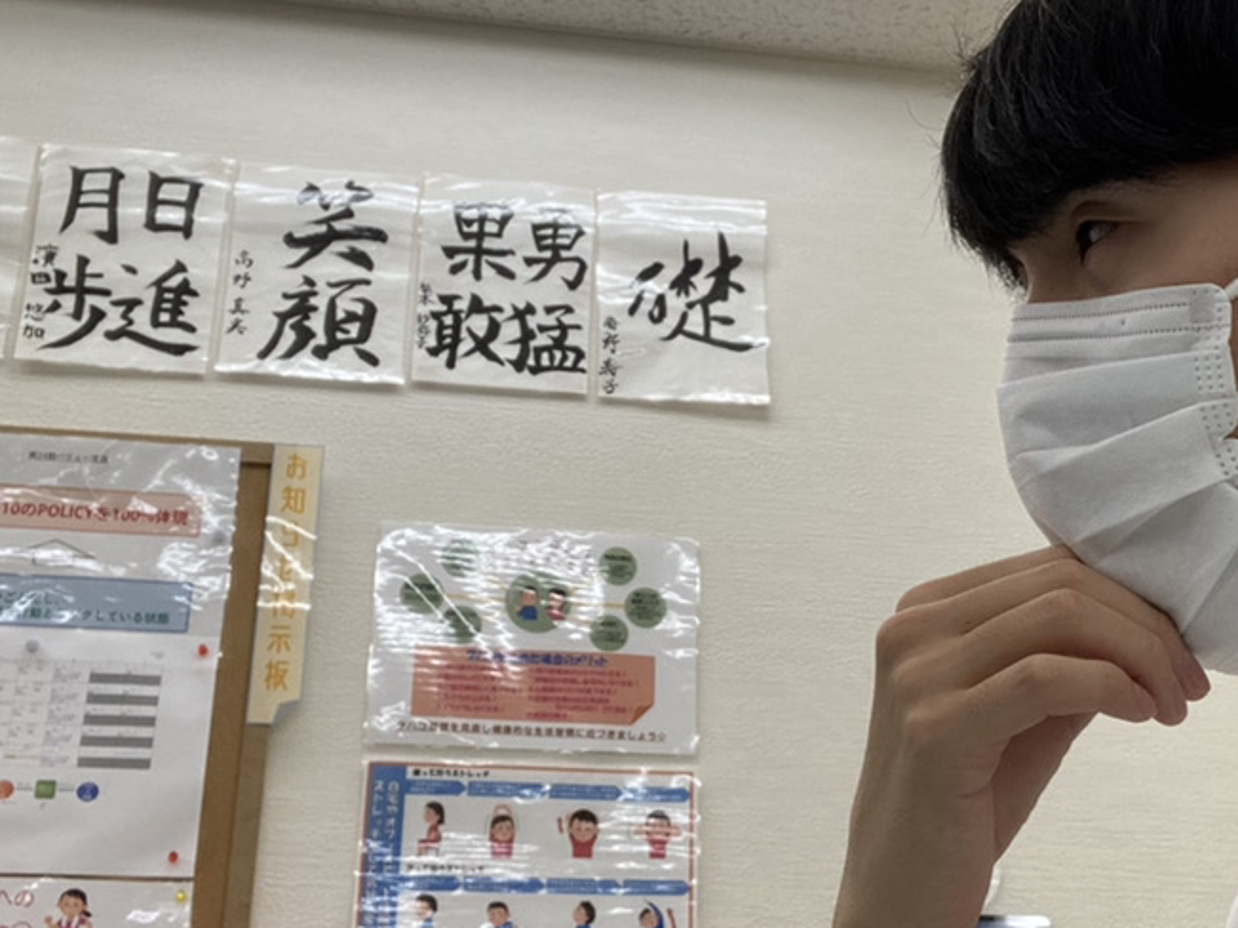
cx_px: 768
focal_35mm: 59
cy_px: 352
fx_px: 2110
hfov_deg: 32.6
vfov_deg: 24.7
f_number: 2.2
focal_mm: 2.87
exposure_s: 1/100
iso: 32
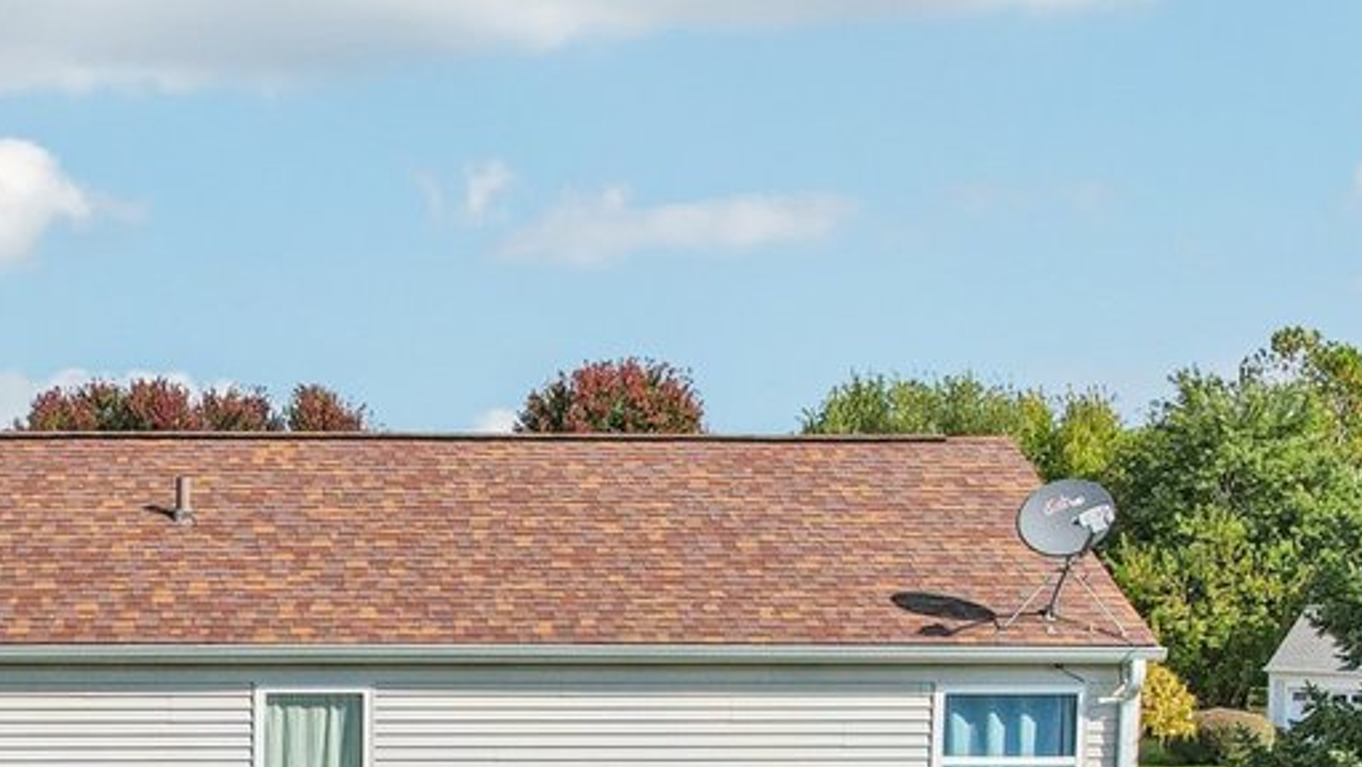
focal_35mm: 73
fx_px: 2638
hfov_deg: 28.3
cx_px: 267
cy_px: 967
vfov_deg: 15.8
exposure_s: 1/3000
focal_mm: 8.4
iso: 140
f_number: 2.8
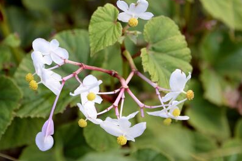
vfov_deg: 7.3
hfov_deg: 10.9
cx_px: 113
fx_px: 1269
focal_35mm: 189
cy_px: 63
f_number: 5.6
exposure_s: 1/125
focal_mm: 150
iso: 400
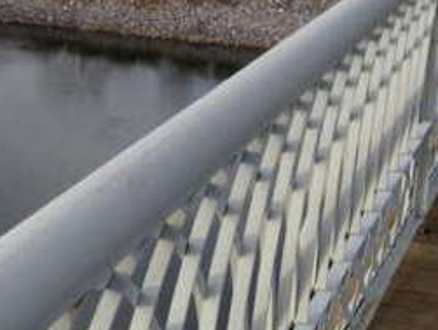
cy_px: 19
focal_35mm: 105
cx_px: -162
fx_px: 1330
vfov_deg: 14.0
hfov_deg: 17.3
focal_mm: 4.13
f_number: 2.4
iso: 50
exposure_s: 1/742
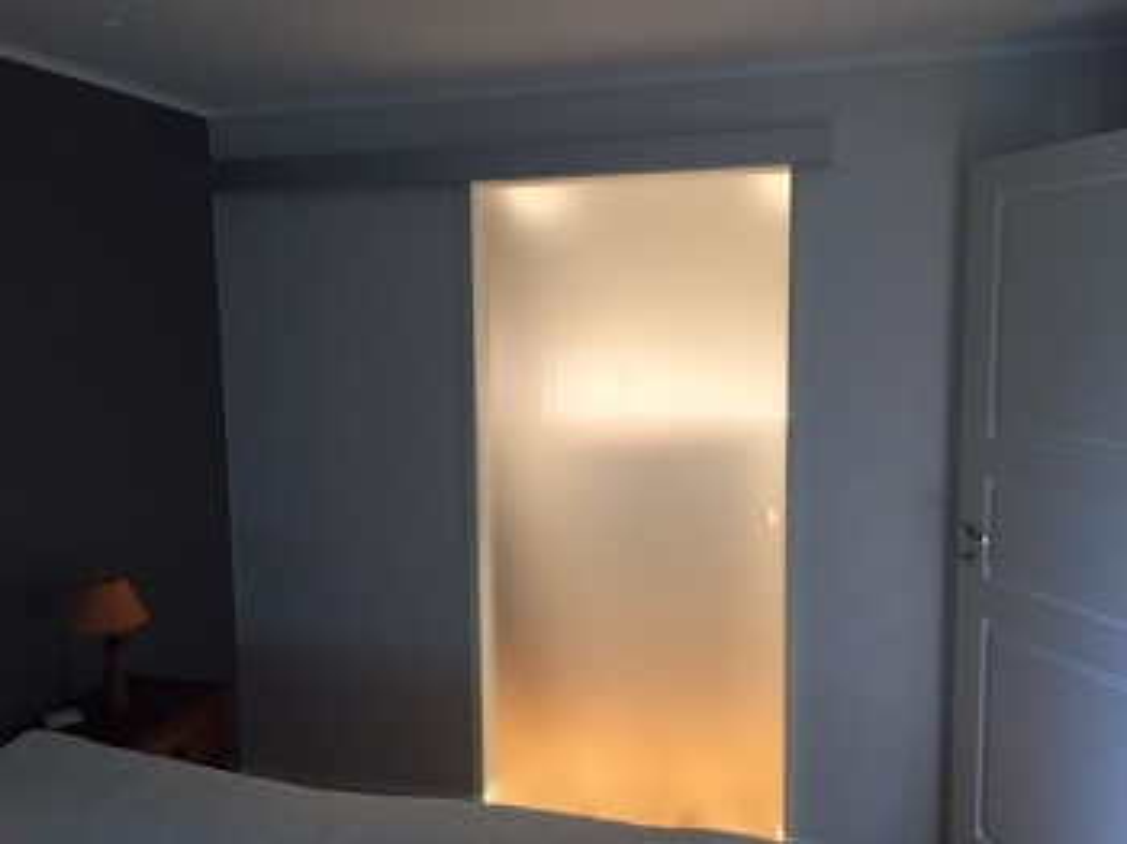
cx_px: 564
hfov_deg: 61.7
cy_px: 422
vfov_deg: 48.2
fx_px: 944
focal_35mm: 29
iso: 160
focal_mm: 4.15
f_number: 2.2
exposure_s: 1/33
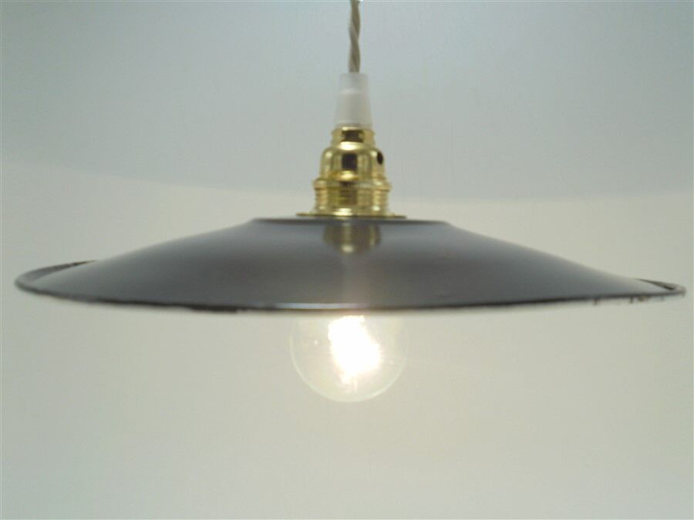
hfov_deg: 43.9
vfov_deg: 33.6
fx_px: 862
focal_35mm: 43
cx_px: 347
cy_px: 260
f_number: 4.5
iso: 100
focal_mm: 7.8
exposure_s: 1/100
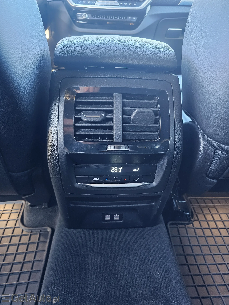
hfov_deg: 58.9
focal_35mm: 23
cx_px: 114
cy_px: 152
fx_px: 203
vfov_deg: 73.9
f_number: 1.7
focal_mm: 6.3
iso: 640
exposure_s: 1/50
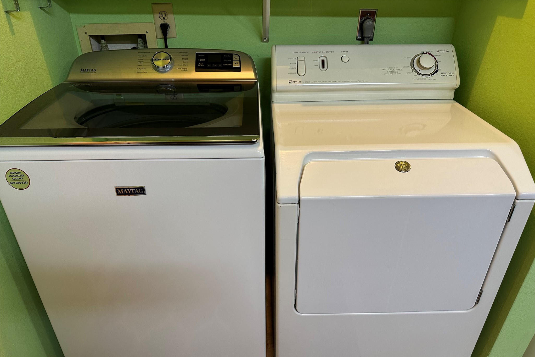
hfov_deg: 71.5
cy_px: 200
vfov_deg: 51.2
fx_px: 371
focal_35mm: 25
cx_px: 267
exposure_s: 1/60
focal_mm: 6.86
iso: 160
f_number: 1.78
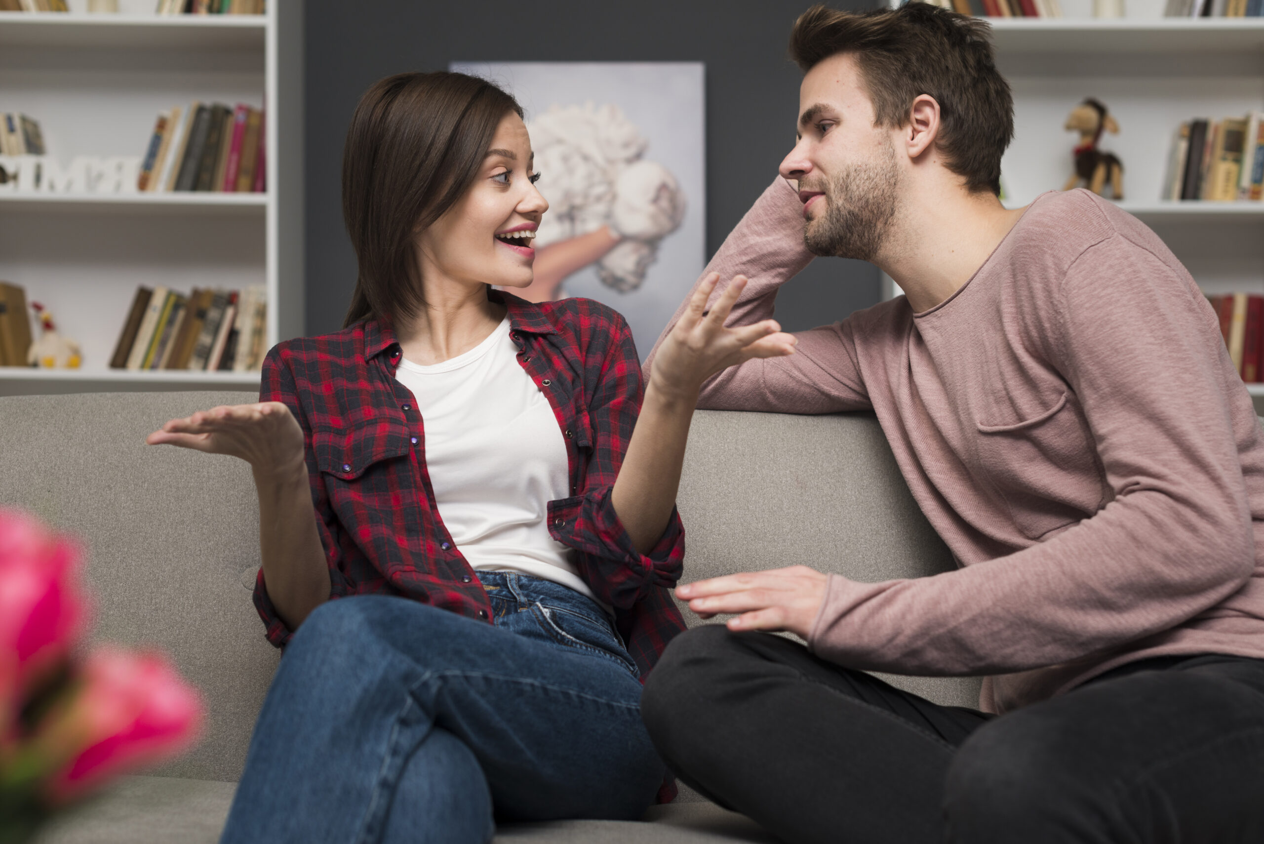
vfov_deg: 27.0
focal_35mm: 50
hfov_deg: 39.6
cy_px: 422
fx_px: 1756
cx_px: 632
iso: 250
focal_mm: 50
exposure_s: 1/160
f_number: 3.5
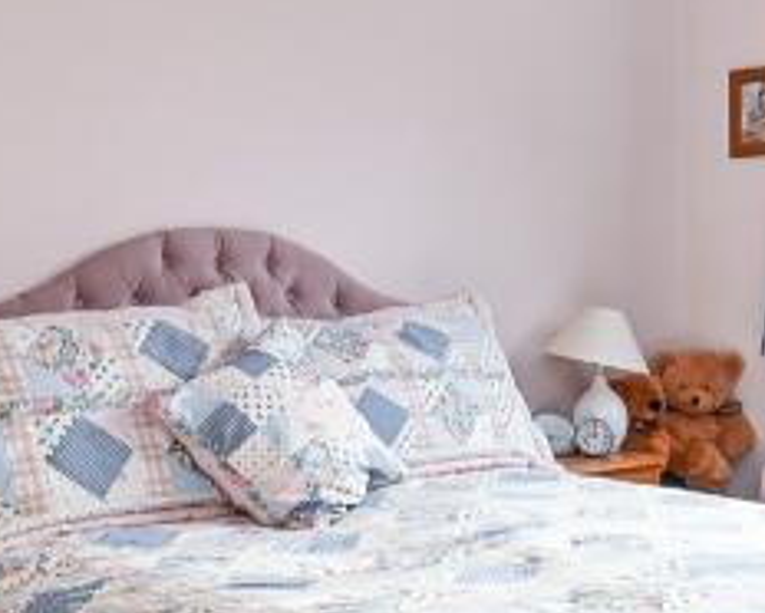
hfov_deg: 32.1
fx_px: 1314
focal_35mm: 58
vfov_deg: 26.3
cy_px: 293
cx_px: 531
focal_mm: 14
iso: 400
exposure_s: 1/25
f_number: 8
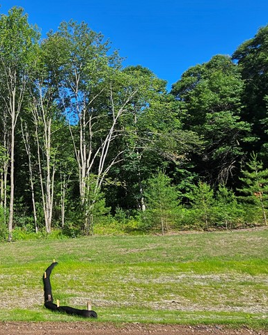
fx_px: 268
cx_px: -7
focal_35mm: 27
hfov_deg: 44.3
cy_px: 134
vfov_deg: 63.5
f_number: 2.2
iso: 50
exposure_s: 1/1588
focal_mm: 2.2
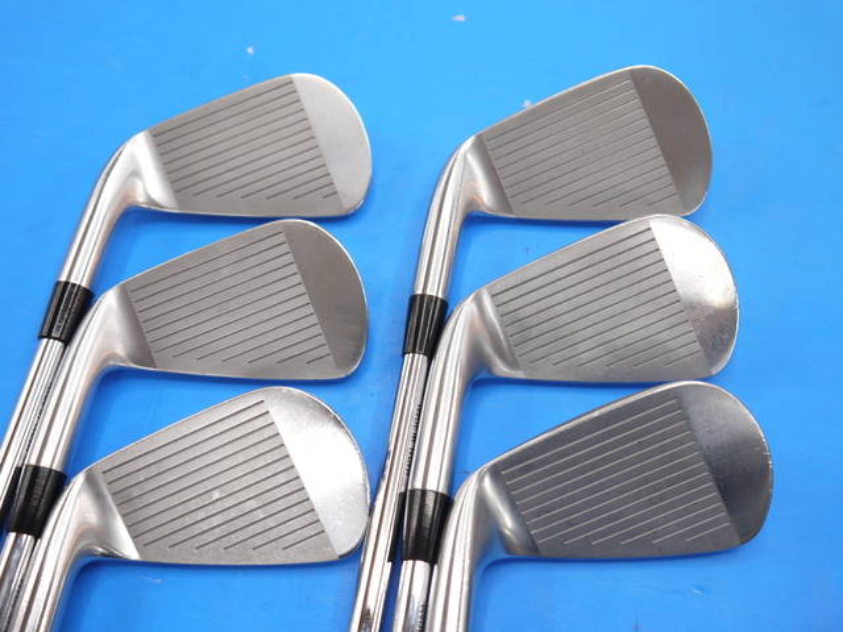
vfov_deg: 36.0
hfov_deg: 46.8
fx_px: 974
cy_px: 316
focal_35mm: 40
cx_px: 422
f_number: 4.2
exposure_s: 1/125
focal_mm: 20
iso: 400
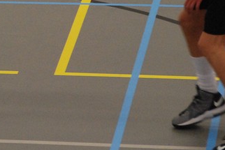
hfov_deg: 4.1
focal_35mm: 502
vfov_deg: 2.7
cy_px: -53
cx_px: -96
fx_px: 3136
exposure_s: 1/80
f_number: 5.6
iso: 1250
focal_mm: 105
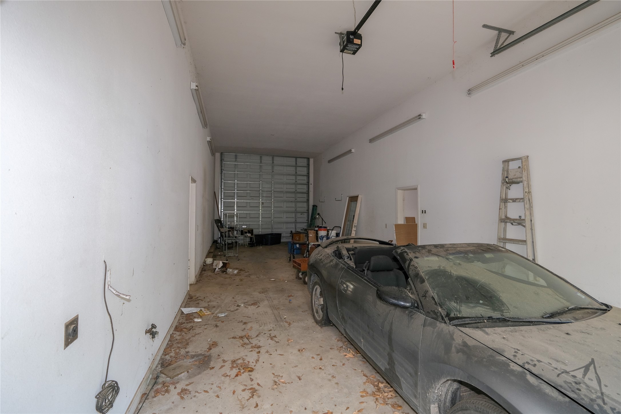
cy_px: 207
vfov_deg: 77.3
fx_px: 259
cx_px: 310
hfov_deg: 100.4
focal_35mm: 15
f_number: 4
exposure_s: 1/30
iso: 400
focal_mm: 10
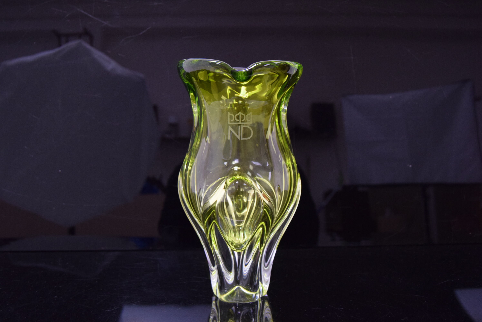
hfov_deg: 53.1
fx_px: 482
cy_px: 161
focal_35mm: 36
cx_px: 241
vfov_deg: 36.9
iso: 1600
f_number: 5
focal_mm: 24
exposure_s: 1/100
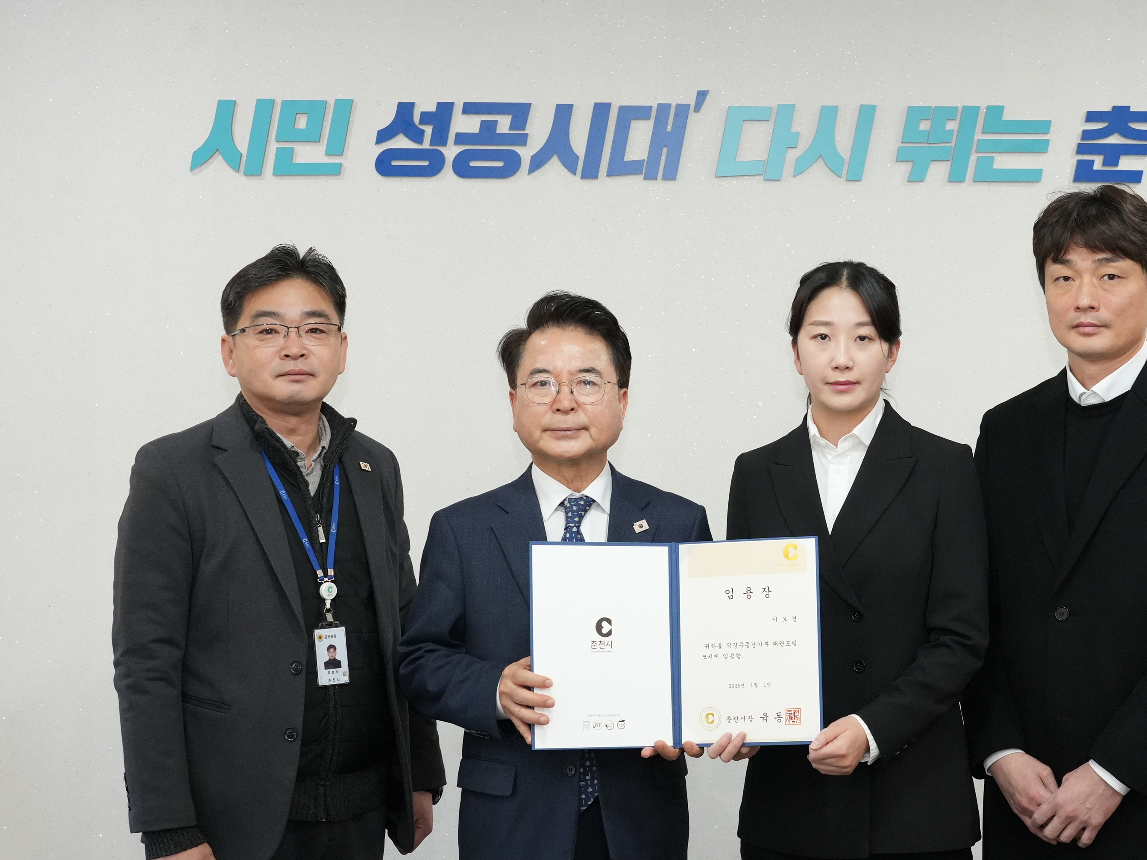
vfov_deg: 22.9
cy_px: 462
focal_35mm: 64
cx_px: 712
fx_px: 2121
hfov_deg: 30.2
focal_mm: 51
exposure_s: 1/320
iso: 5000
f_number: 5.6
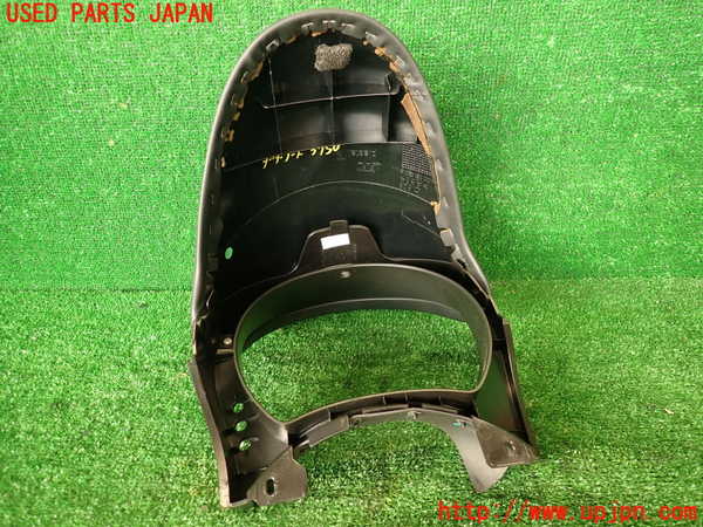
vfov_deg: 54.9
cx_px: 352
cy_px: 264
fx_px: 508
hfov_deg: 69.4
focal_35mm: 25
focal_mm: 4.5
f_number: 2
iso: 200
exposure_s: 1/50
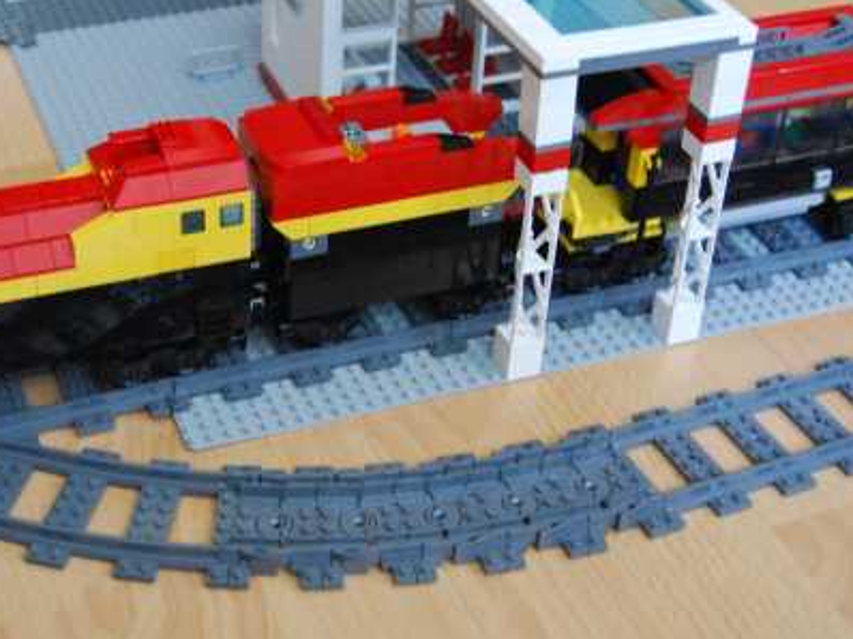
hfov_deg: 29.7
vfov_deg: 22.5
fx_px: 1601
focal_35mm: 65
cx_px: 296
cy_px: 247
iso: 1600
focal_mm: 28
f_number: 4.2
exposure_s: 1/25
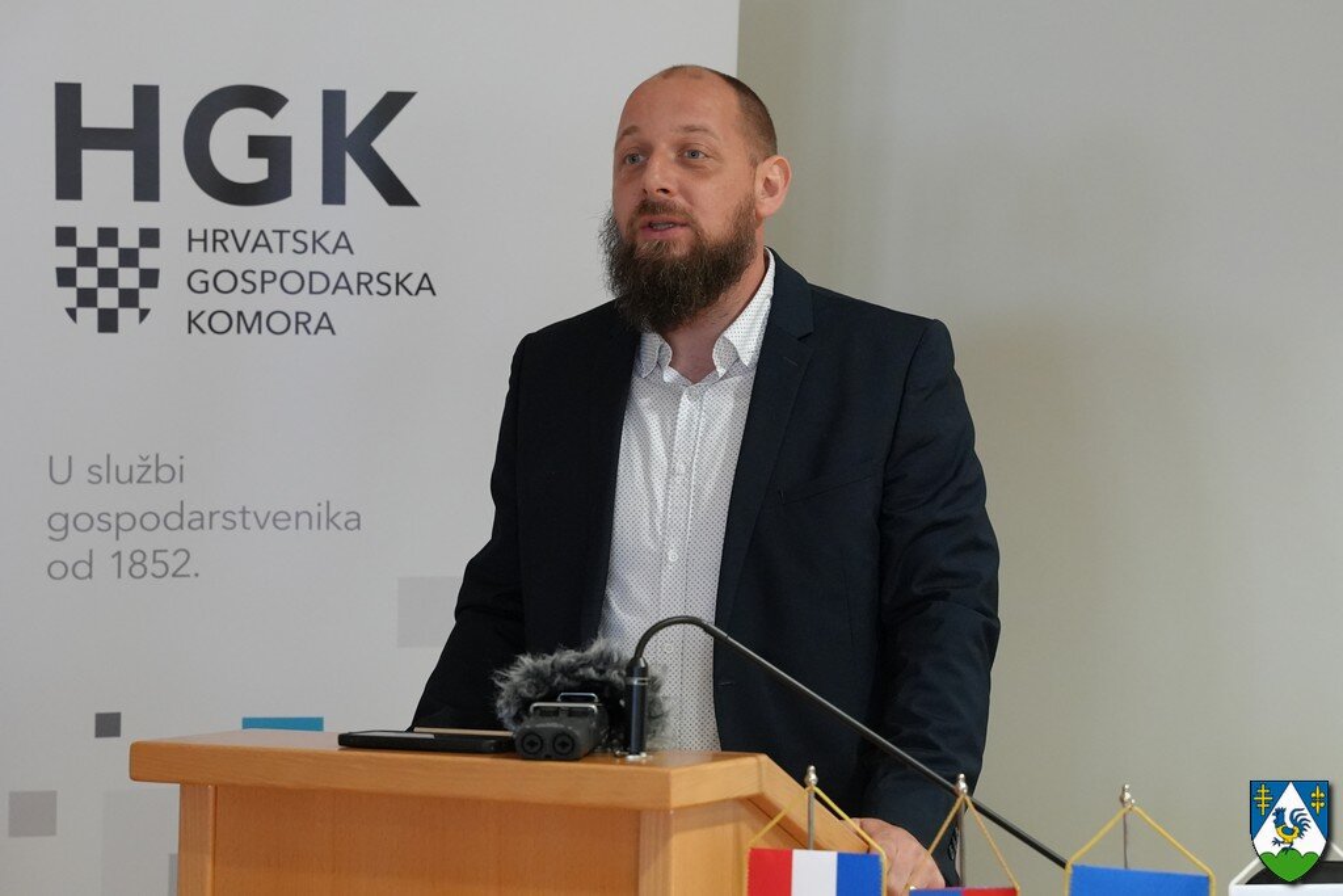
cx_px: 672
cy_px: 448
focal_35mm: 105
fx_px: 3917
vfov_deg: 13.0
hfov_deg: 19.5
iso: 4000
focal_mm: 70
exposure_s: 1/160
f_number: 4
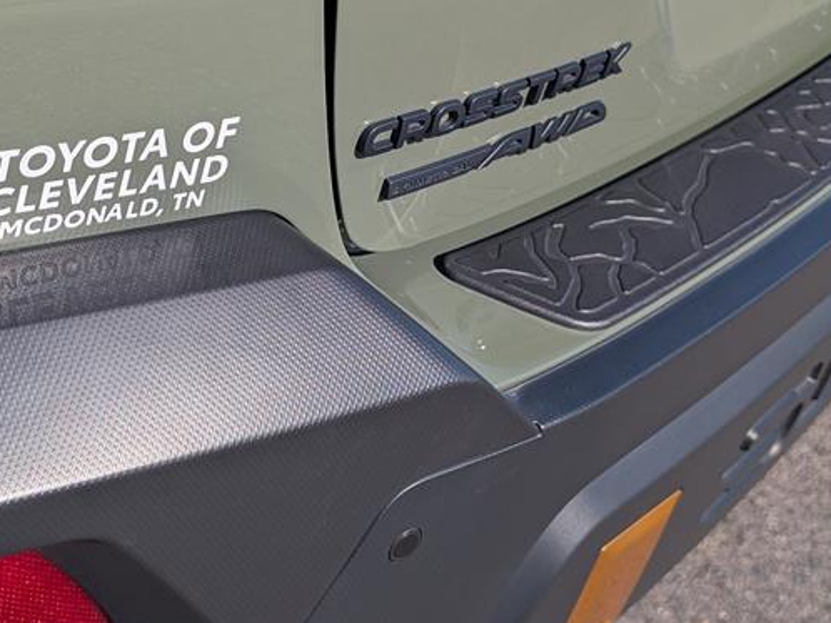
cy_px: 266
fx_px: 1512
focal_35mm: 63
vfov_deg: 23.2
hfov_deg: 30.6
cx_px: 310
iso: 19
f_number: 1.68
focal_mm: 6.9
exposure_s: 1/1429
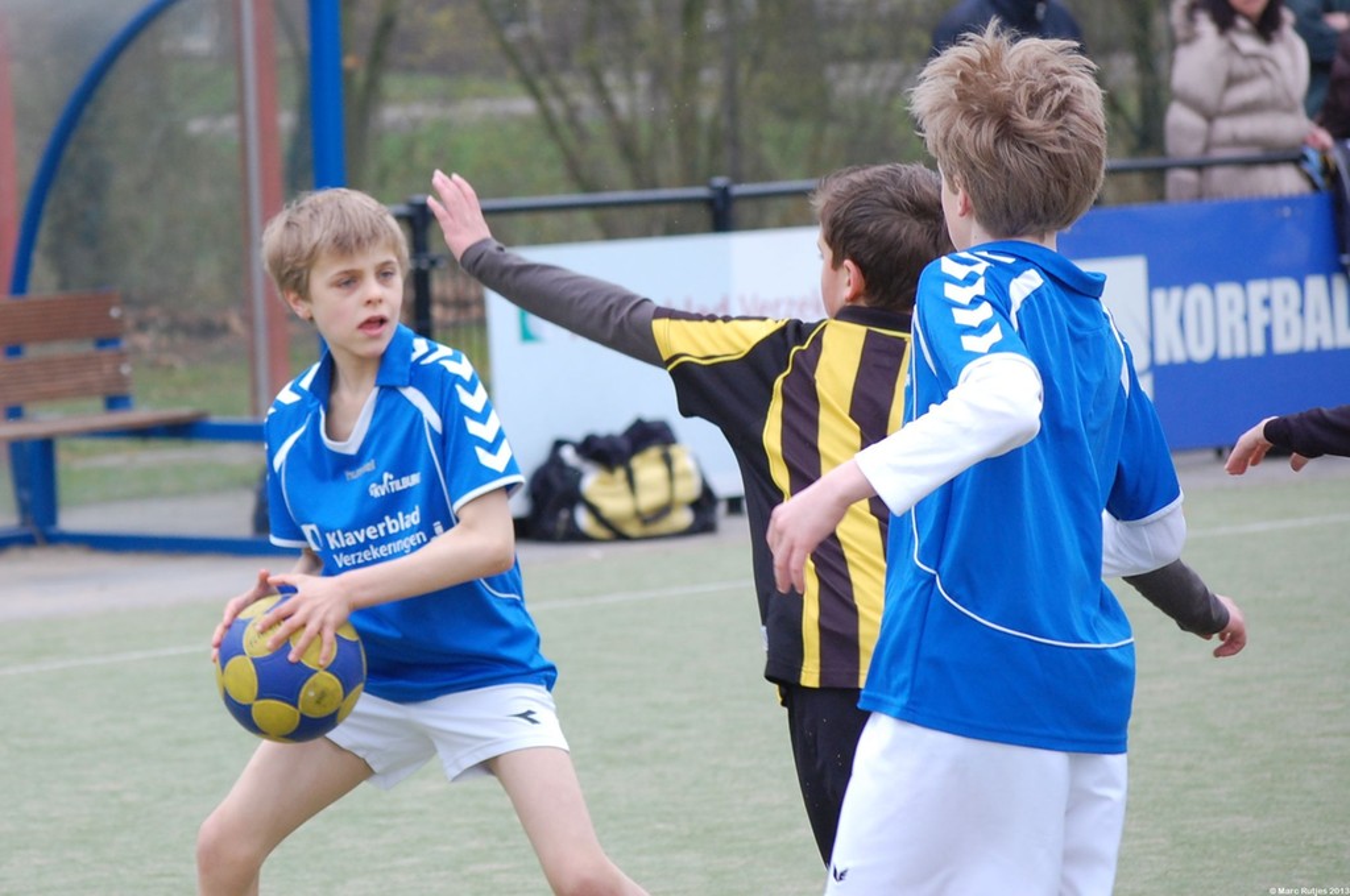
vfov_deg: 9.1
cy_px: 448
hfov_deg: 13.7
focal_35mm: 150
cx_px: 675
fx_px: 5618
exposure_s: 1/400
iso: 400
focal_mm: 100
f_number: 5
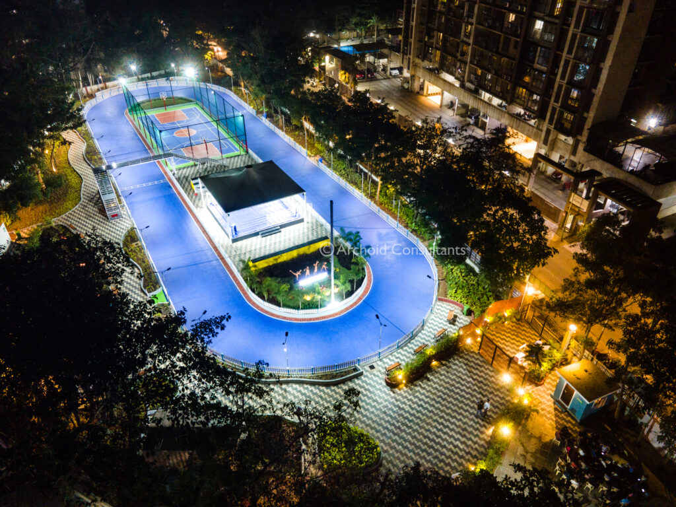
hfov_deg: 71.6
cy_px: 254
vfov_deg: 56.8
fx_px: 469
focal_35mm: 24
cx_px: 338
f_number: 2.8
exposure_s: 1/5
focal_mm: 4.5
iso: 530
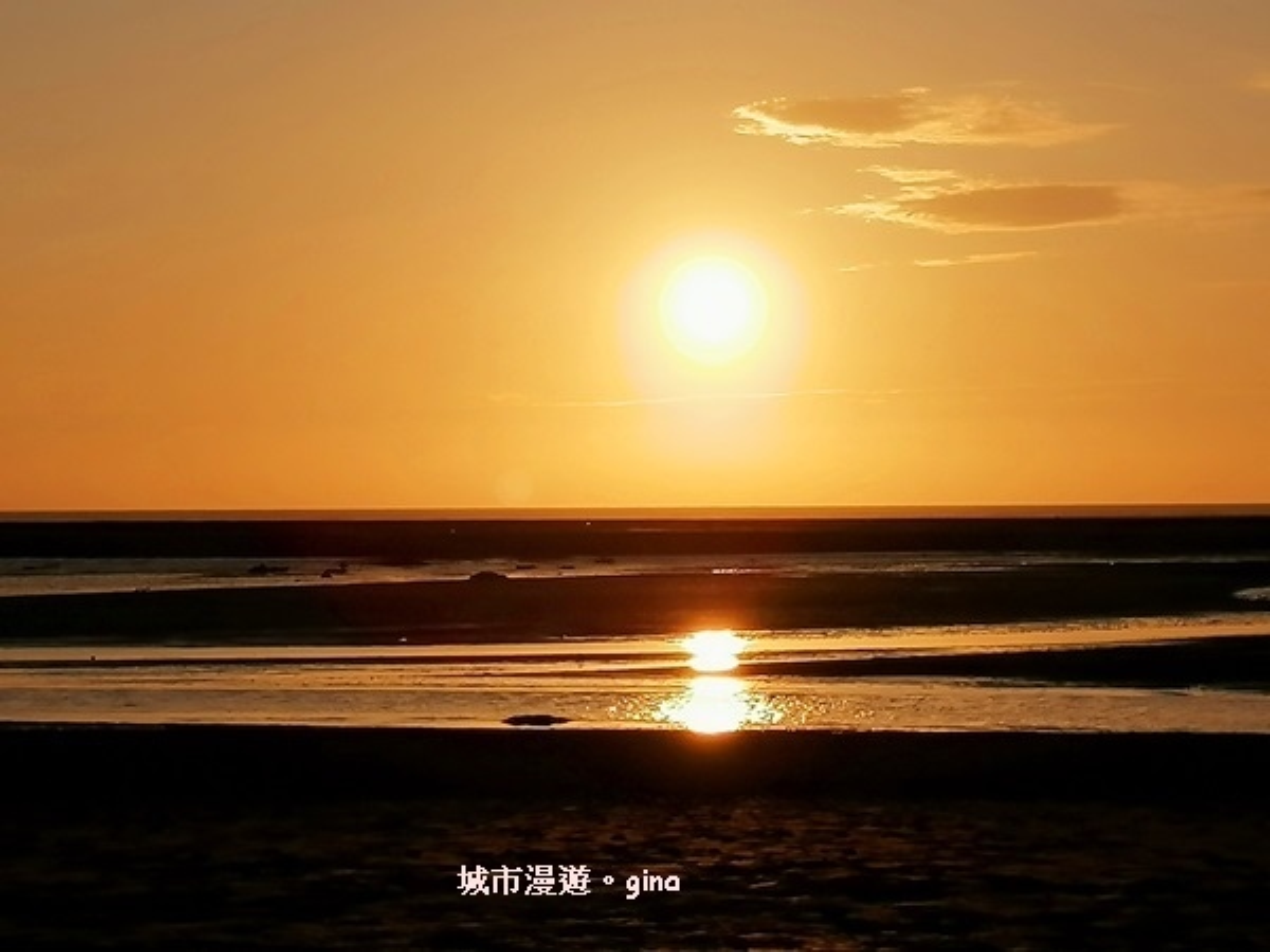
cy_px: 476
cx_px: 635
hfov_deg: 17.6
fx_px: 4109
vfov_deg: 13.2
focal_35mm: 112
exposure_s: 1/6024
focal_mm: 3.81
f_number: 2.2
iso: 50
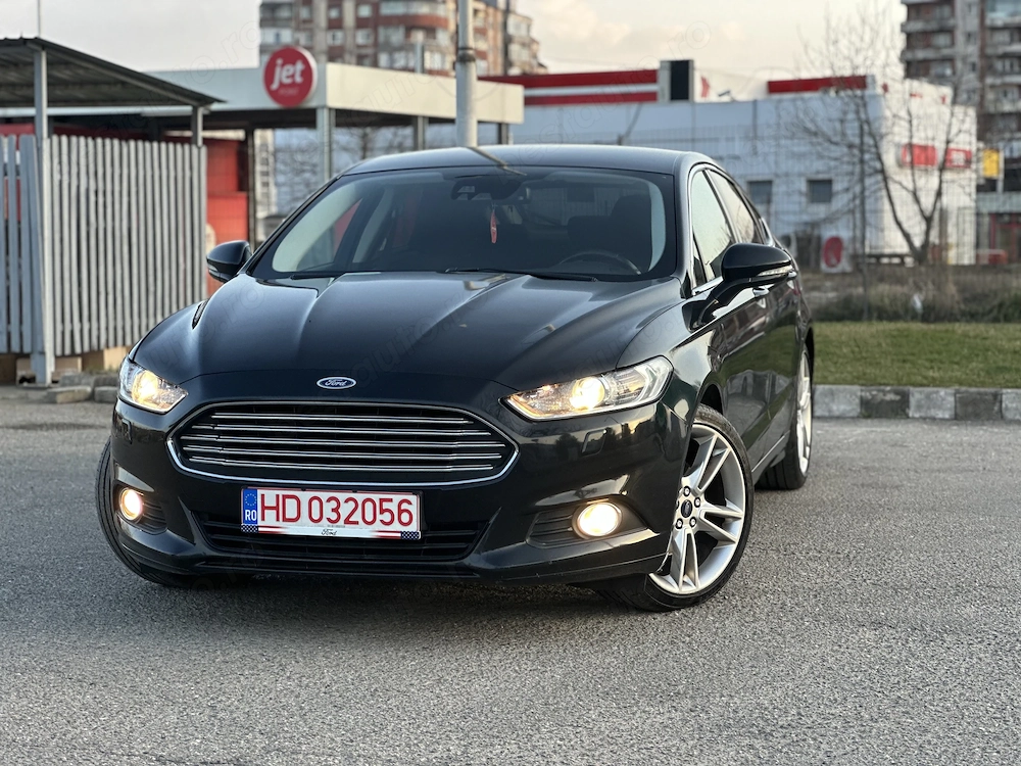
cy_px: 383
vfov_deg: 19.1
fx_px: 2271
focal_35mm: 77
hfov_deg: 25.3
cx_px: 510
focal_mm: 9
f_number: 2.8
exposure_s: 1/121
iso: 64
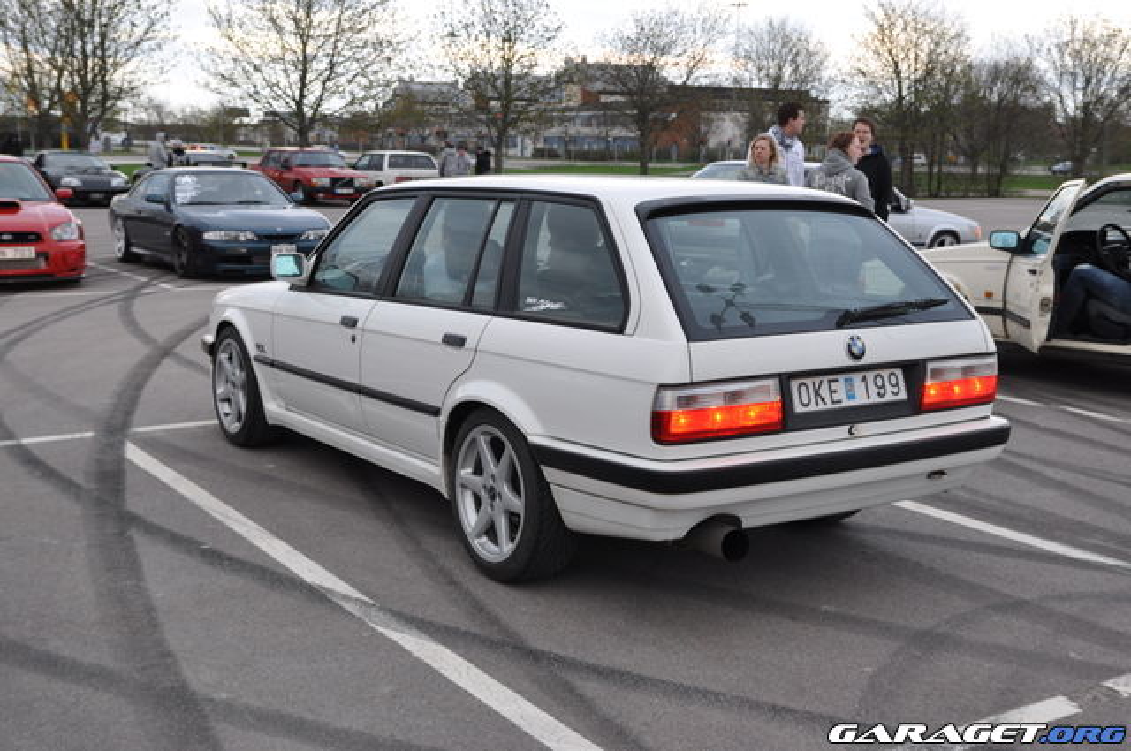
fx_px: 1412
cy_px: 376
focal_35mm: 45
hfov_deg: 43.7
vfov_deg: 29.8
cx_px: 566
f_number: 4.5
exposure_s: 1/80
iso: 400
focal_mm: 30
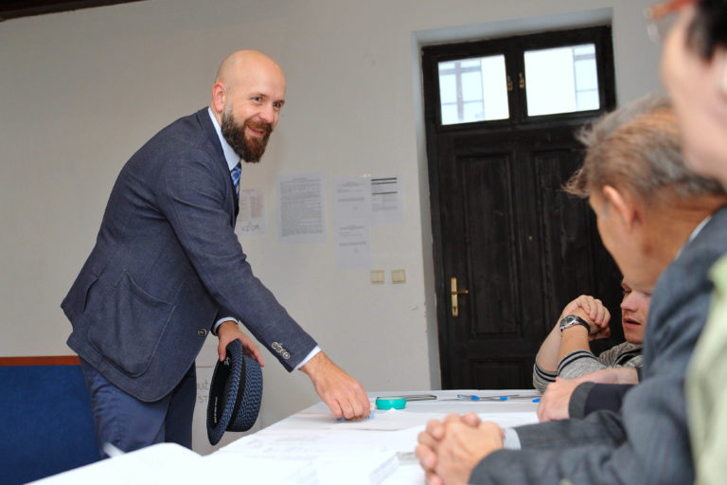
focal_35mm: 38
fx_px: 767
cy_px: 242
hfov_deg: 50.7
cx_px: 364
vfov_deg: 35.1
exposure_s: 1/200
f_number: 4
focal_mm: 38
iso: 1600
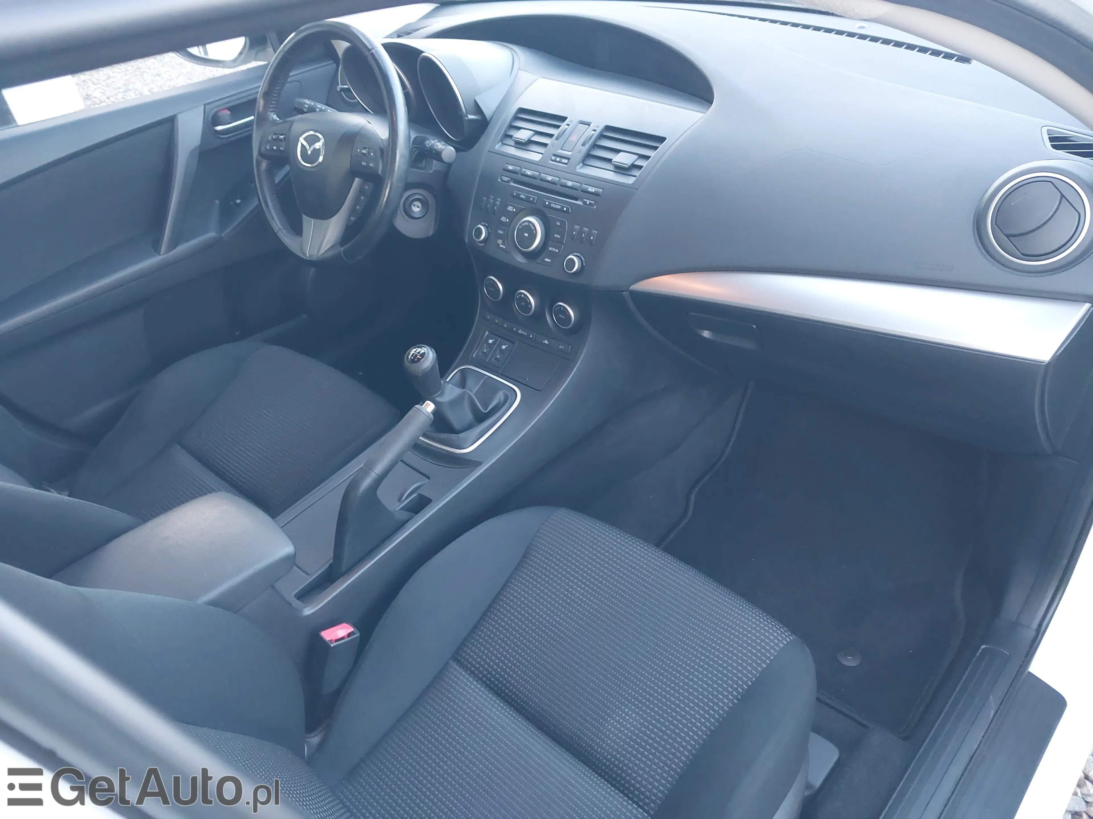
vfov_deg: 46.8
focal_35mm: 30
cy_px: 410
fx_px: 947
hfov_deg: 60.0
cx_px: 546
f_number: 1.8
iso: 320
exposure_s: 1/33
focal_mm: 4.6
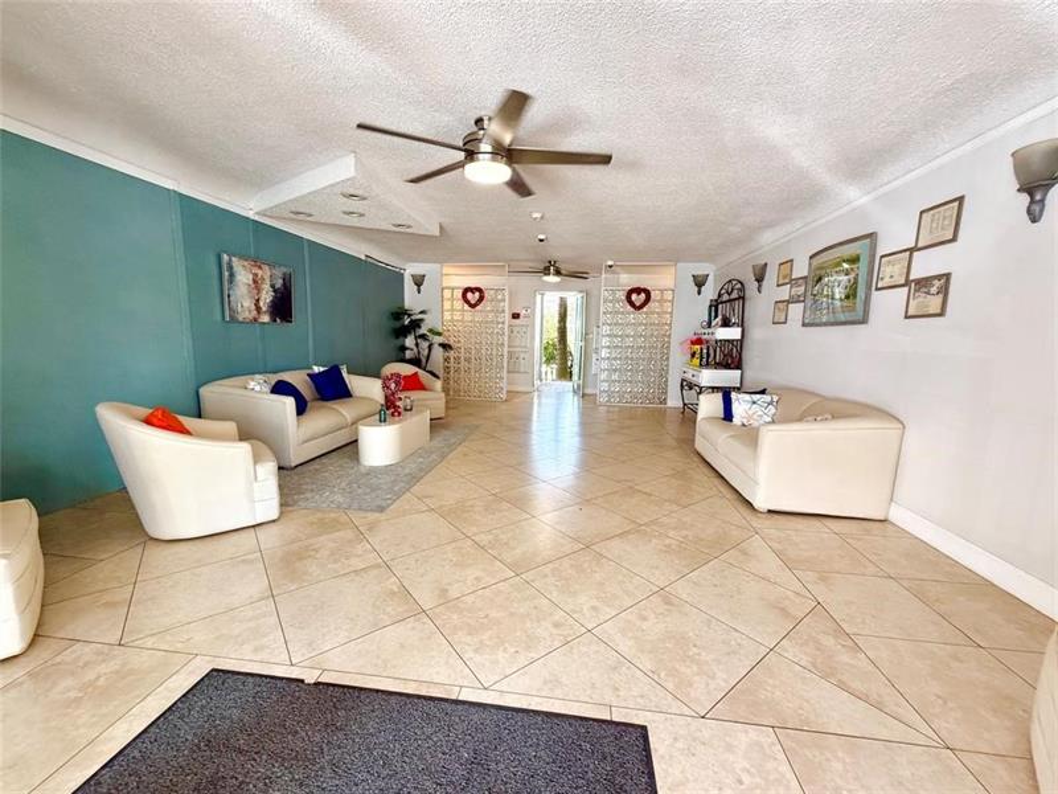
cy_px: 397
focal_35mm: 14
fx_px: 428
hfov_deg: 102.1
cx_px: 529
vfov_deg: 85.7
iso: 200
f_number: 2.2
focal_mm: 2.22
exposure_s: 1/120
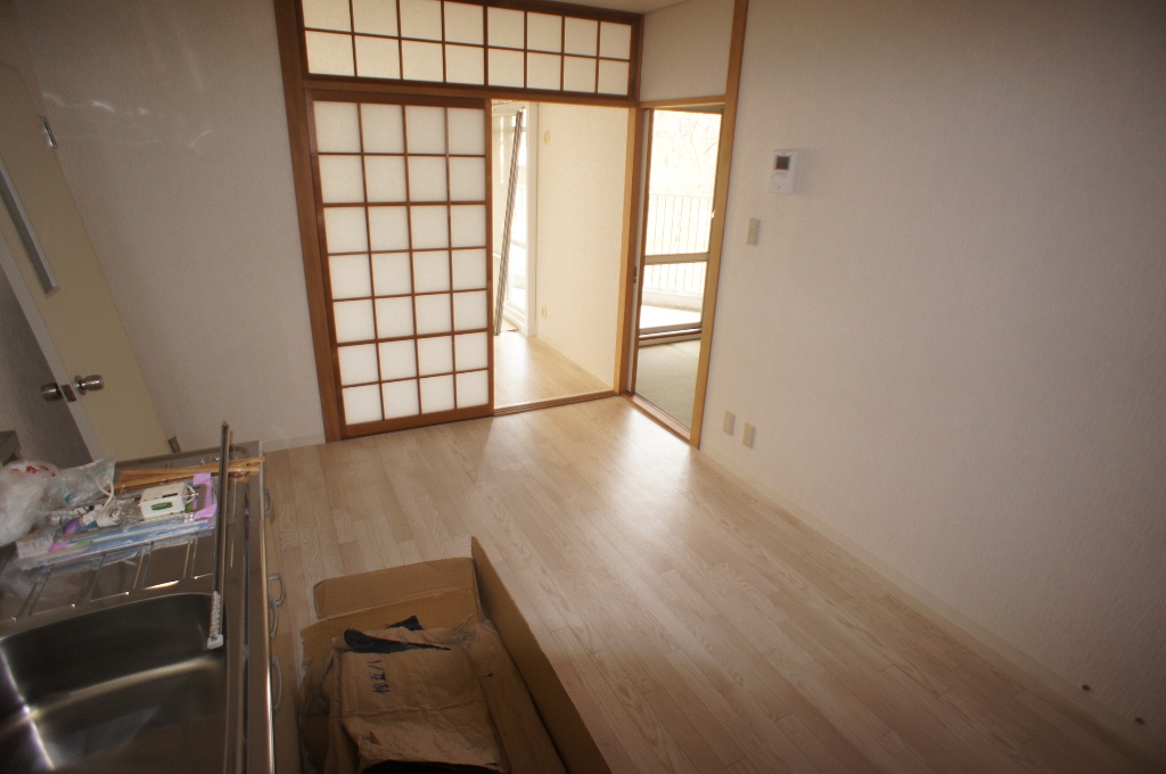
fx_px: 776
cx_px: 583
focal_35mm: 24
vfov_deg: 53.0
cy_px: 387
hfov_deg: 73.8
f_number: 2.8
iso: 250
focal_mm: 16
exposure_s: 1/100
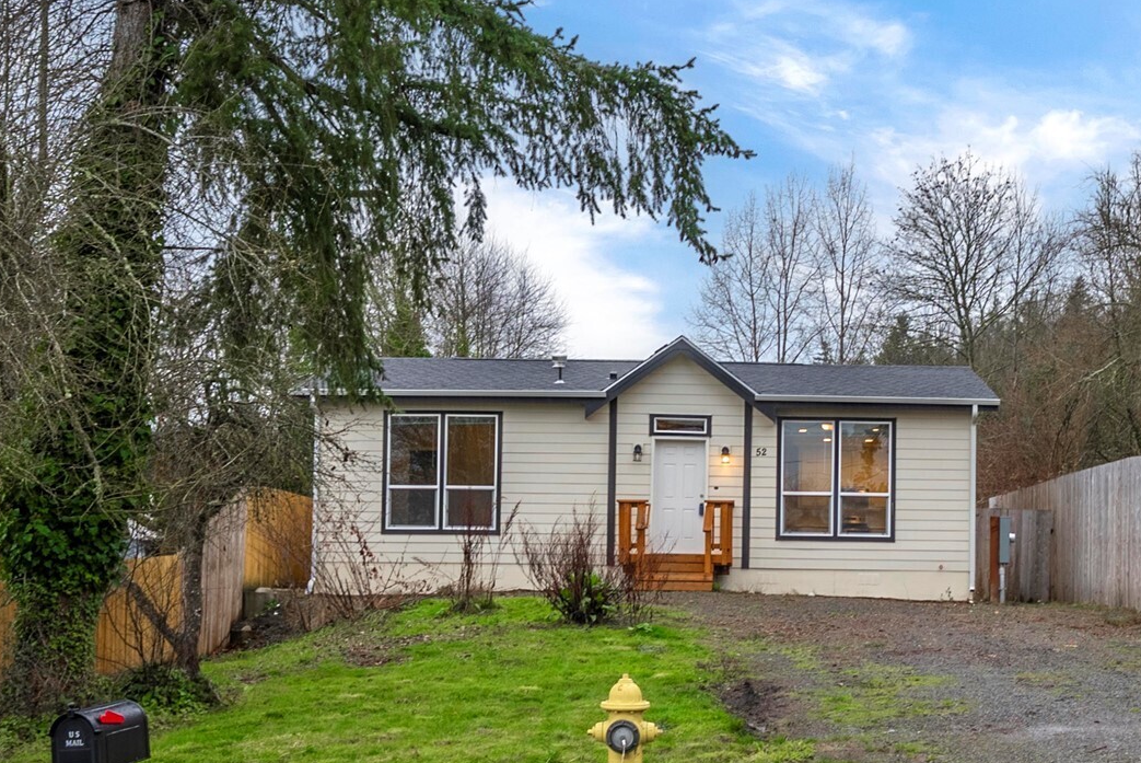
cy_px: 564
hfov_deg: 49.4
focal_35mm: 39
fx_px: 1237
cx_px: 649
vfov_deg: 33.6
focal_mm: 24
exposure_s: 1/30
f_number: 7.1
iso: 250
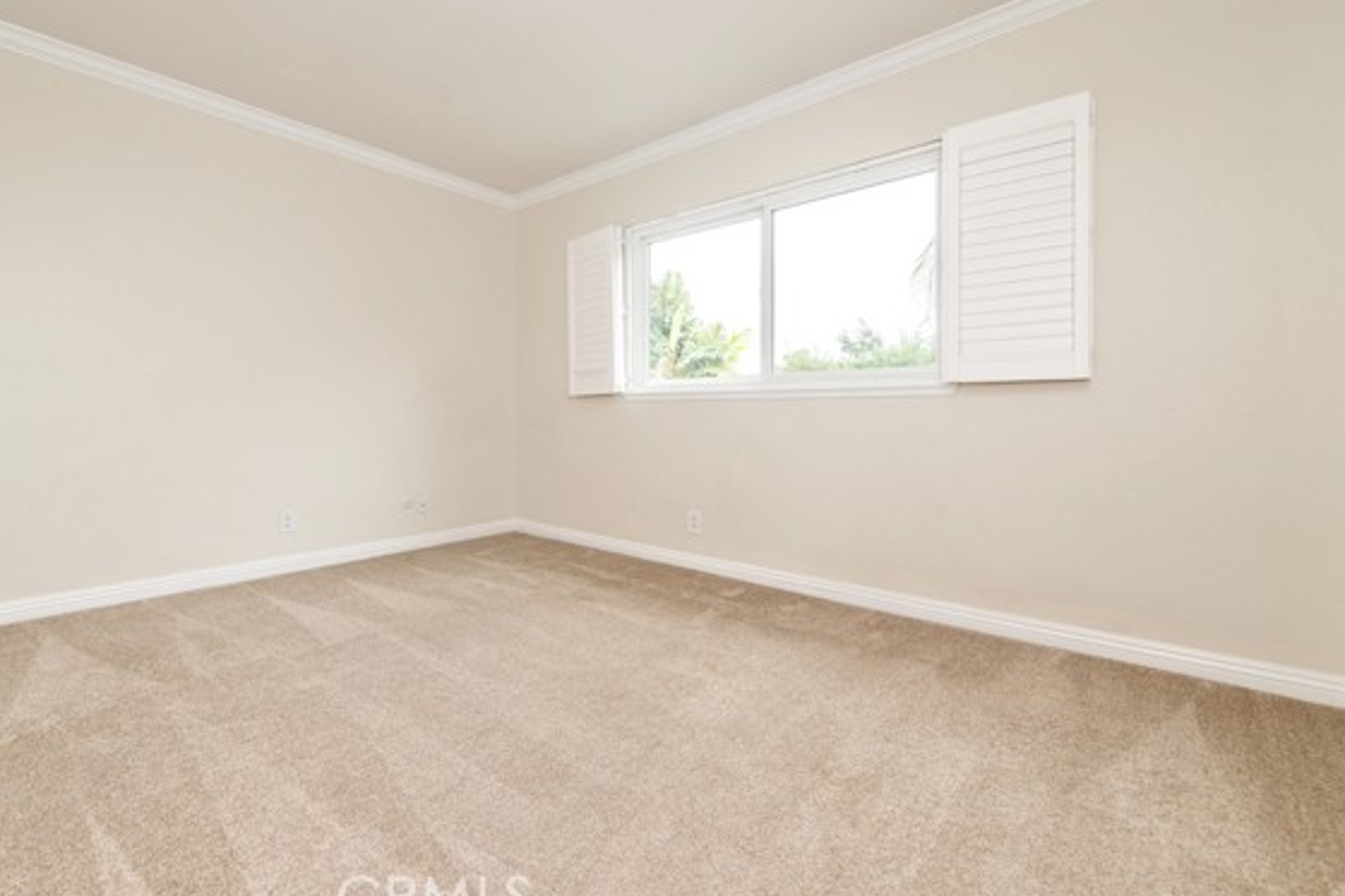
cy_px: 420
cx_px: 605
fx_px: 598
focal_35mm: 16
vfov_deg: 73.6
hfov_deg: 96.4
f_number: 5.6
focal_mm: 14
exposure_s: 1/125
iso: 200
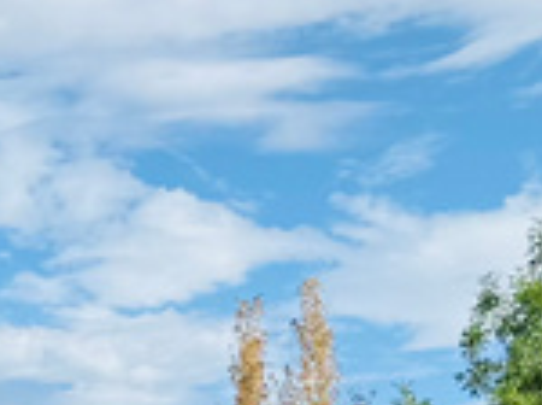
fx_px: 2564
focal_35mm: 164
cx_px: -72
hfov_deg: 11.9
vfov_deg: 8.5
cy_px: 835
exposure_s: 1/4167
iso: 80
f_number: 1.78
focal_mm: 6.76
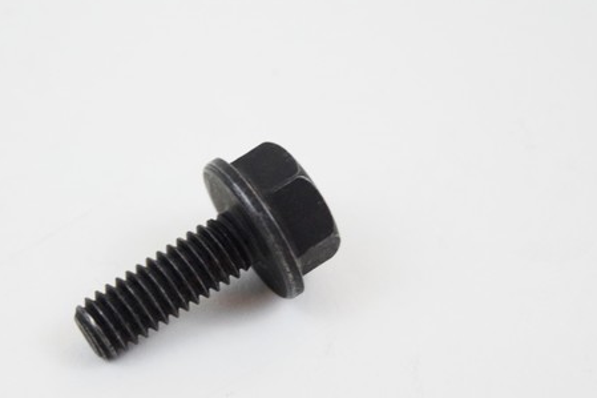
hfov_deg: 17.4
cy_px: 224
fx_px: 1951
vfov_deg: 11.6
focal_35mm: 118
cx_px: 209
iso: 1600
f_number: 5.6
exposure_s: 1/60
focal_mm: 55
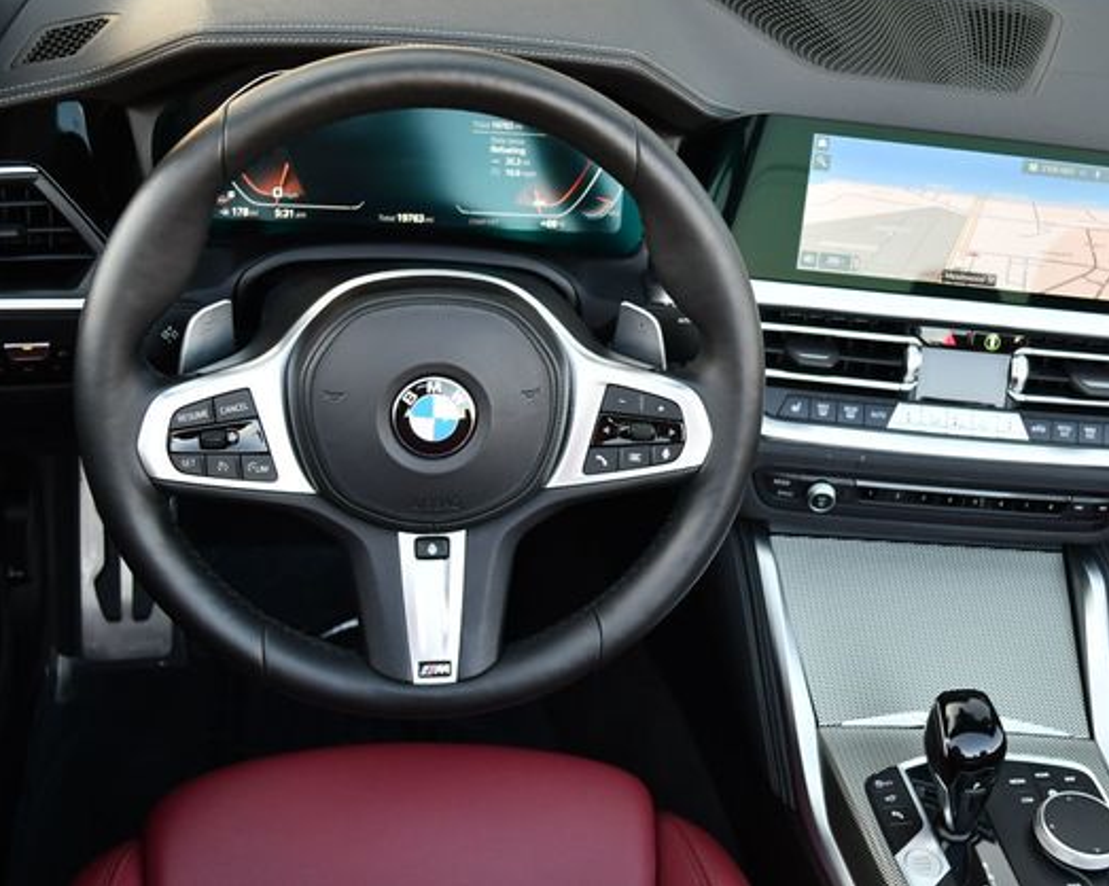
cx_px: 638
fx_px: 1509
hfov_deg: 40.2
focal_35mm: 46
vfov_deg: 32.7
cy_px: 435
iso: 500
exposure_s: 1/250
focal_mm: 20
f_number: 3.8
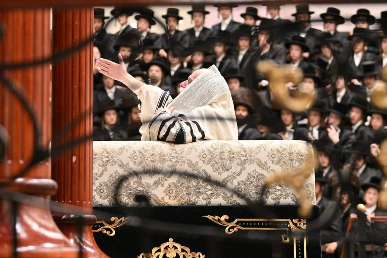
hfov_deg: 16.7
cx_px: 194
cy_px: 129
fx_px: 1322
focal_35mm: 123
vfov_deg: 11.1
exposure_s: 1/200
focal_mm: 82
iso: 250
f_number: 2.8
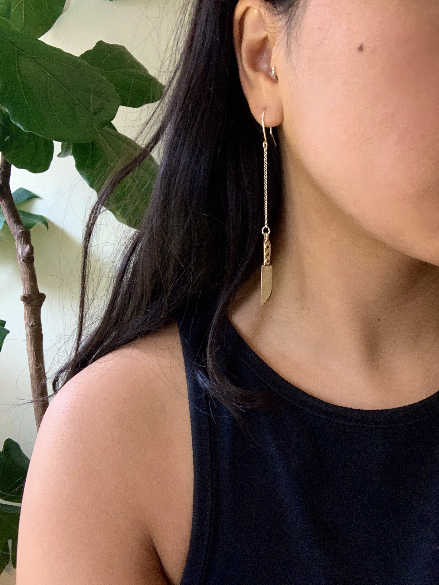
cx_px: 220
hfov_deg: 44.2
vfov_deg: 56.8
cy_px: 292
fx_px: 541
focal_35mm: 32
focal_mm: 2.87
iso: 200
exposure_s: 1/40
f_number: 2.2
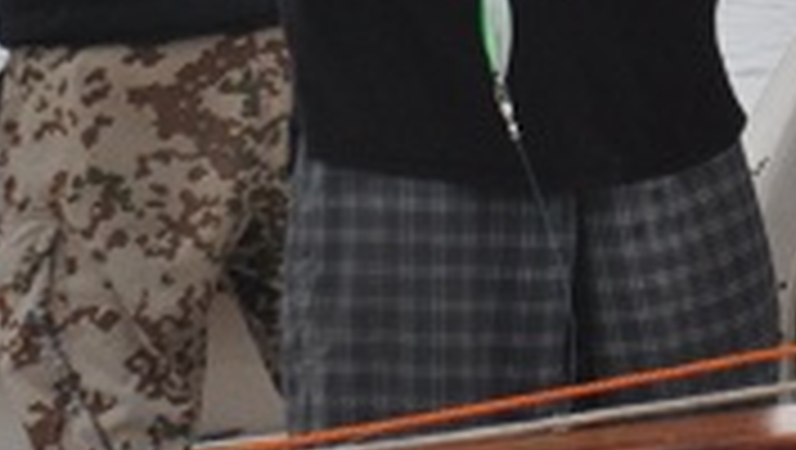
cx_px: 571
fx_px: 14473
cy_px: -554
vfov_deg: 1.8
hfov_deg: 3.1
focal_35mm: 685
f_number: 5.6
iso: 400
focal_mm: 90
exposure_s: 1/400
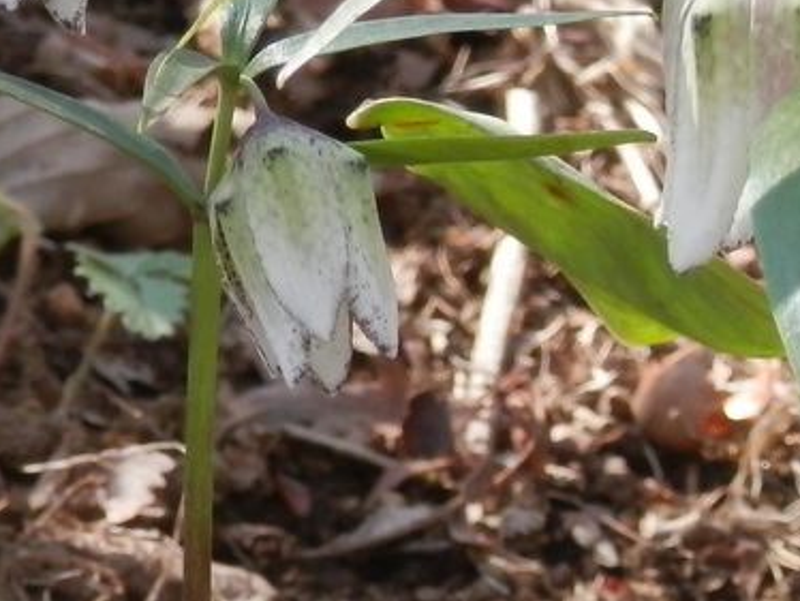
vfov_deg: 6.0
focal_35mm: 248
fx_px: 5735
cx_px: 336
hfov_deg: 8.0
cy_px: 219
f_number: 5.2
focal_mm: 20.9
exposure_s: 1/125
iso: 200
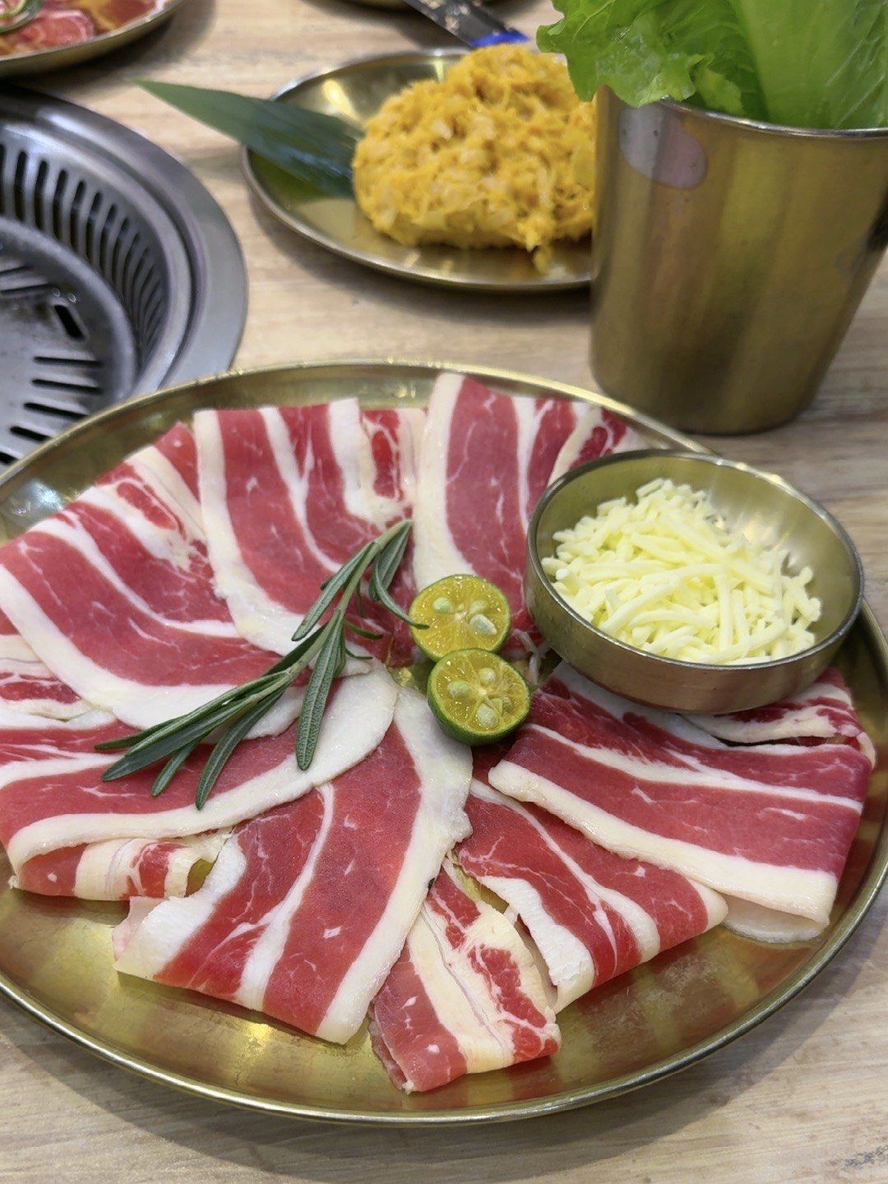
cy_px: 592
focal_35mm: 24
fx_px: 821
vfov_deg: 71.6
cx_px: 444
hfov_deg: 56.8
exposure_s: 1/50
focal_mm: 6.76
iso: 160
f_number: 1.78
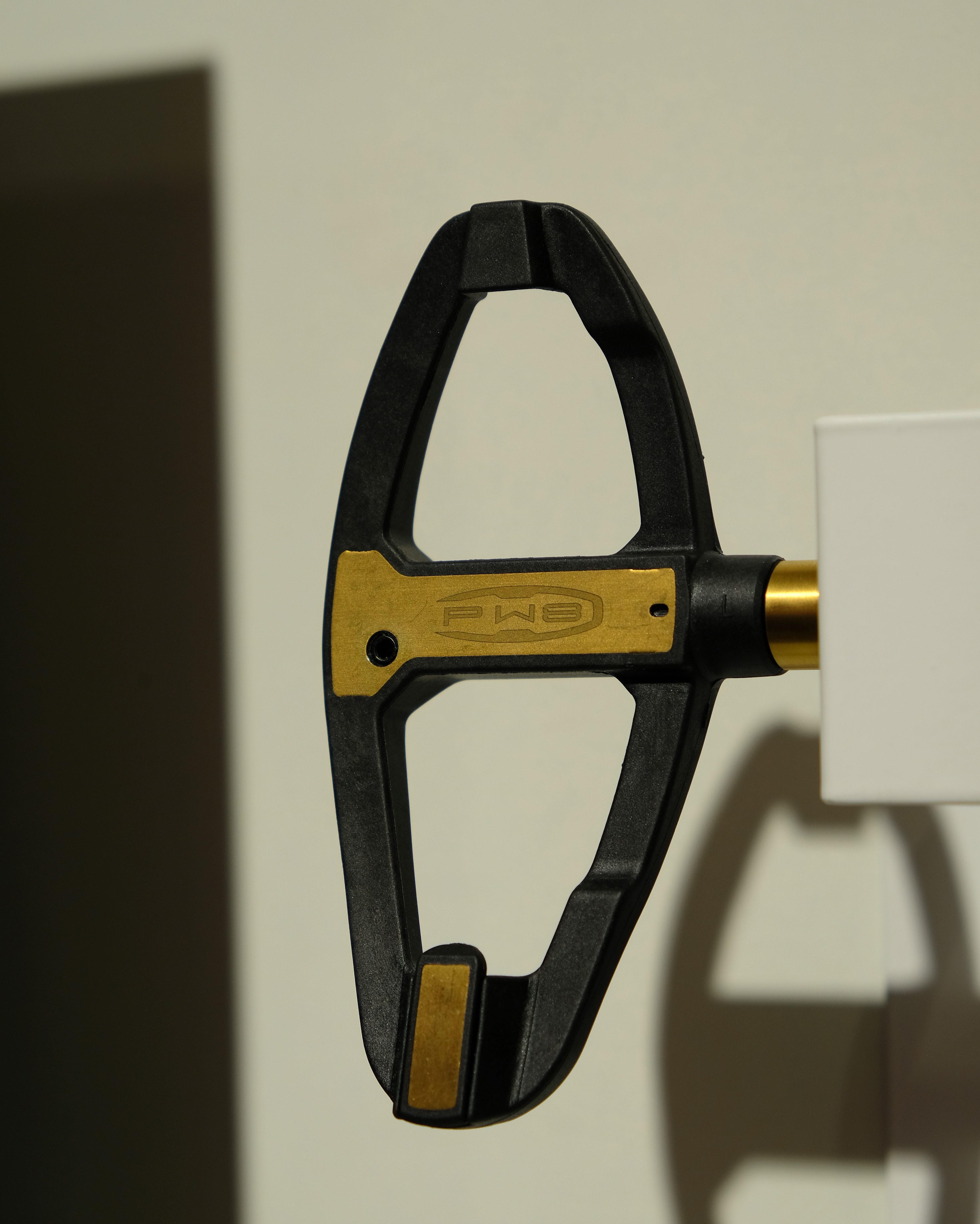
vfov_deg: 20.4
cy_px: 559
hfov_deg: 16.4
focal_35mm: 94
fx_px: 3408
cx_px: 490
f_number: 5
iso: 200
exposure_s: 1/140
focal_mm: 55
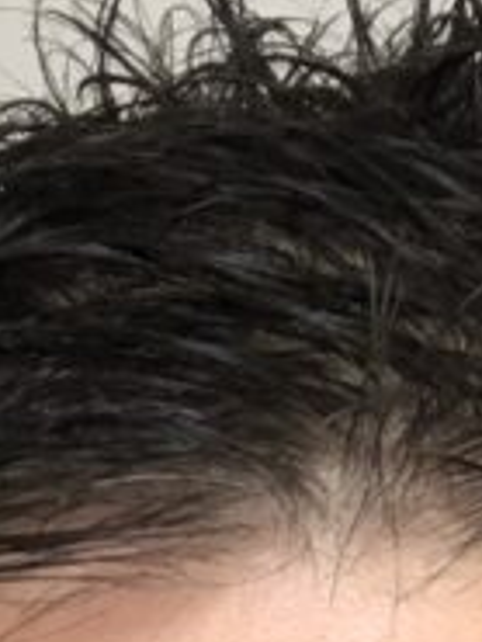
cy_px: 1301
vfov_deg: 10.3
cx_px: 494
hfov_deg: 8.3
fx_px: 3282
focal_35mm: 177
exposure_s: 1/60
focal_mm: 2.87
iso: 80
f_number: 2.2
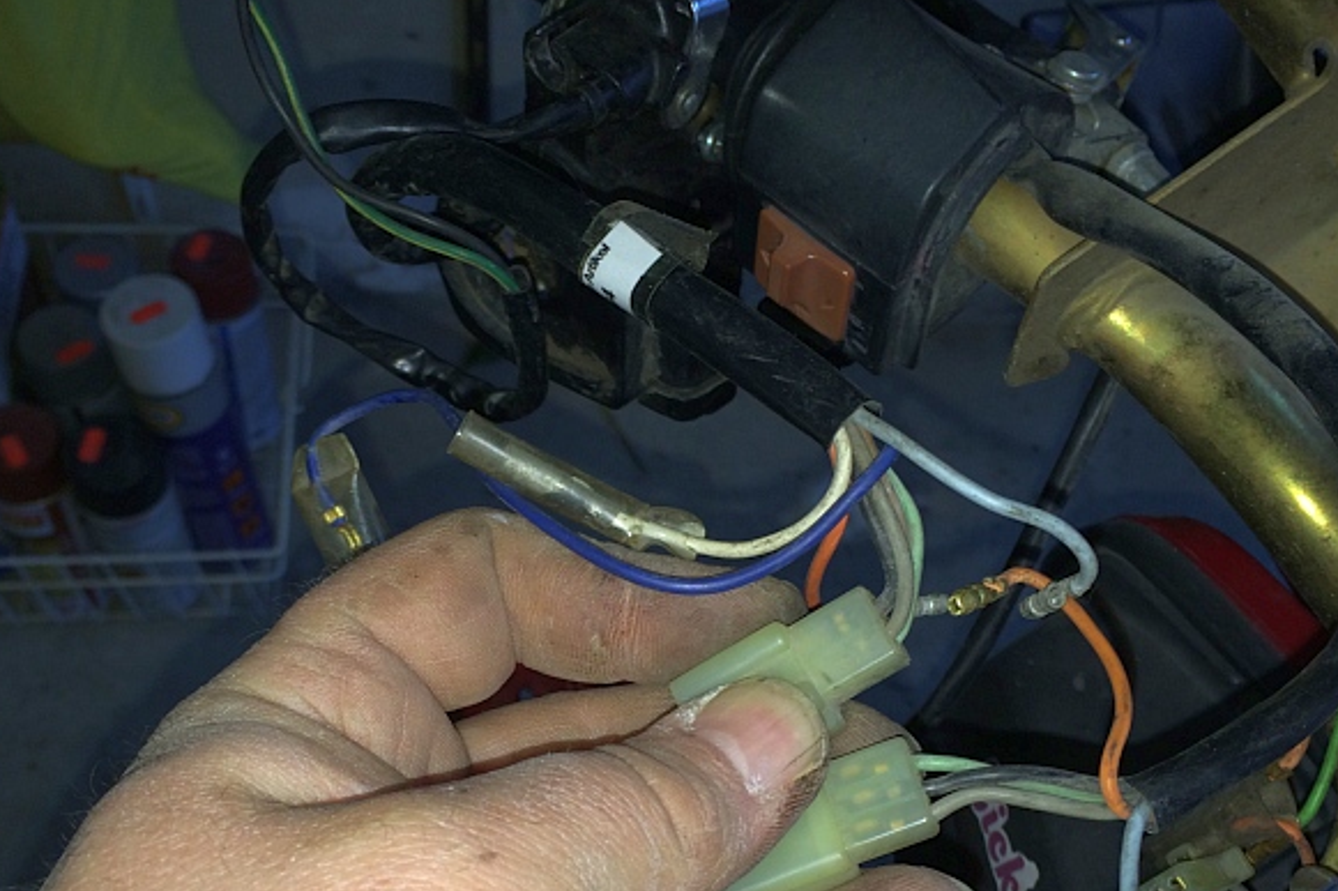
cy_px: 606
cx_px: 629
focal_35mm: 43
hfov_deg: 45.4
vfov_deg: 30.9
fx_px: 1598
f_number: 2.2
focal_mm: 4.12
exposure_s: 1/79
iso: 32
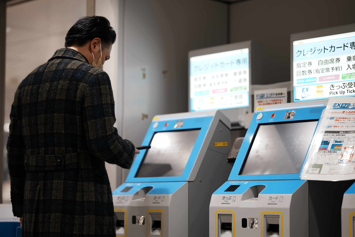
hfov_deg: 23.9
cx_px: 178
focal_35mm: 85
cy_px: 118
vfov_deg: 16.1
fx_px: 839
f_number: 1.4
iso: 40
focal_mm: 85
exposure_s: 1/160
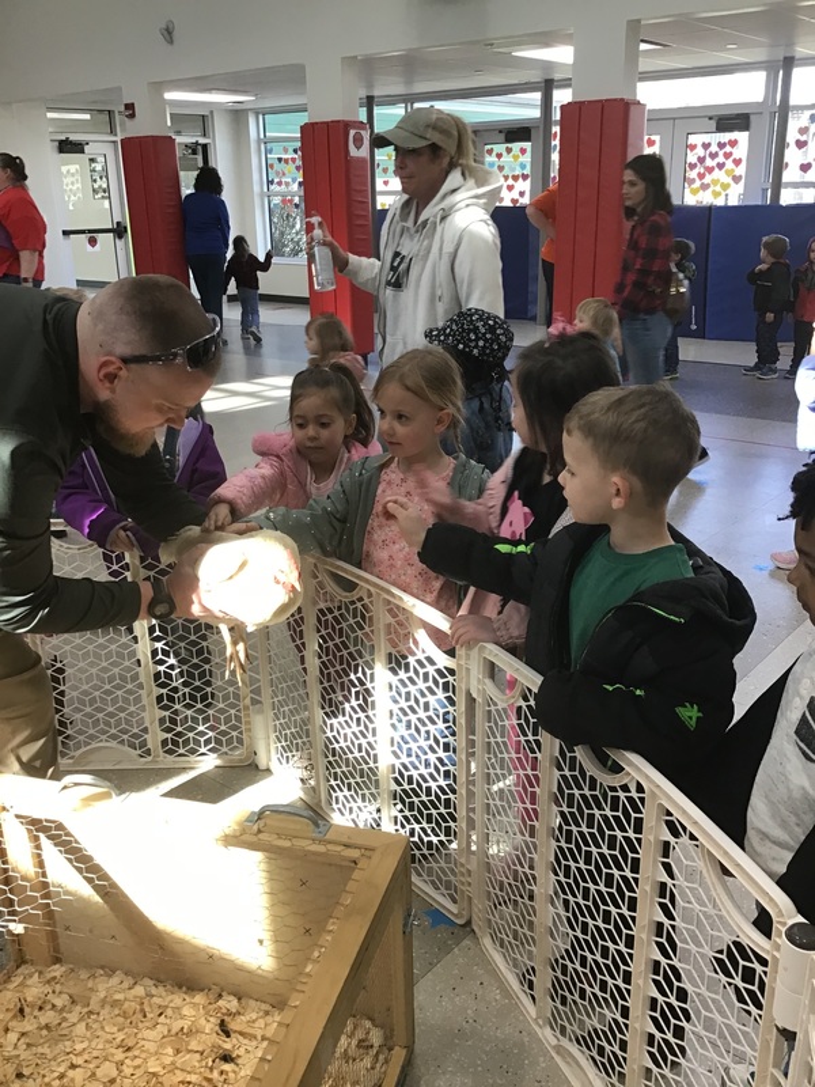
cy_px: 544
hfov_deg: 45.4
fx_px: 973
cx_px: 408
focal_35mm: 31
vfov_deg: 58.4
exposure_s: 1/30
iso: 50
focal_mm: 3.3
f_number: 2.4
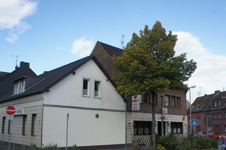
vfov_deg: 37.5
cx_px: 127
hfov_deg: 54.3
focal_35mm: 35
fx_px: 220
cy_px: 95
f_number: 7.1
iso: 250
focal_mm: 18
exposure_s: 1/250
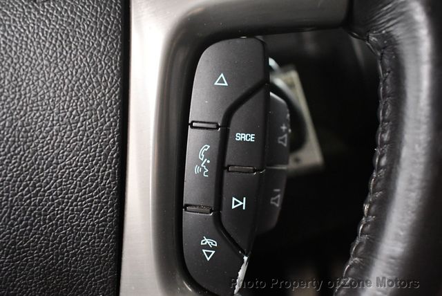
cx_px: 221
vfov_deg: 36.9
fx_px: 442
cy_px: 148
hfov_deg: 53.1
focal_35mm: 36
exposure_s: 1/60
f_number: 3.5
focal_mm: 18
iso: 3600
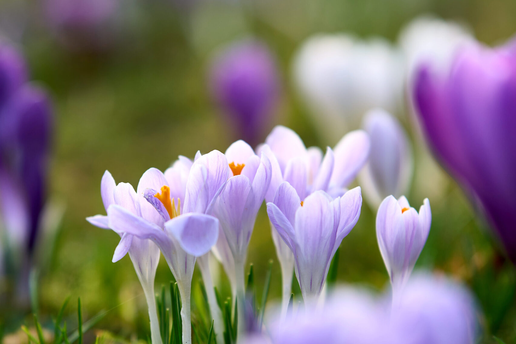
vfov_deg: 7.2
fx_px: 2734
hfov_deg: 10.8
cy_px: 185
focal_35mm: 191
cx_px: 174
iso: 100
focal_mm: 85
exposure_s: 1/200
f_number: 2.2
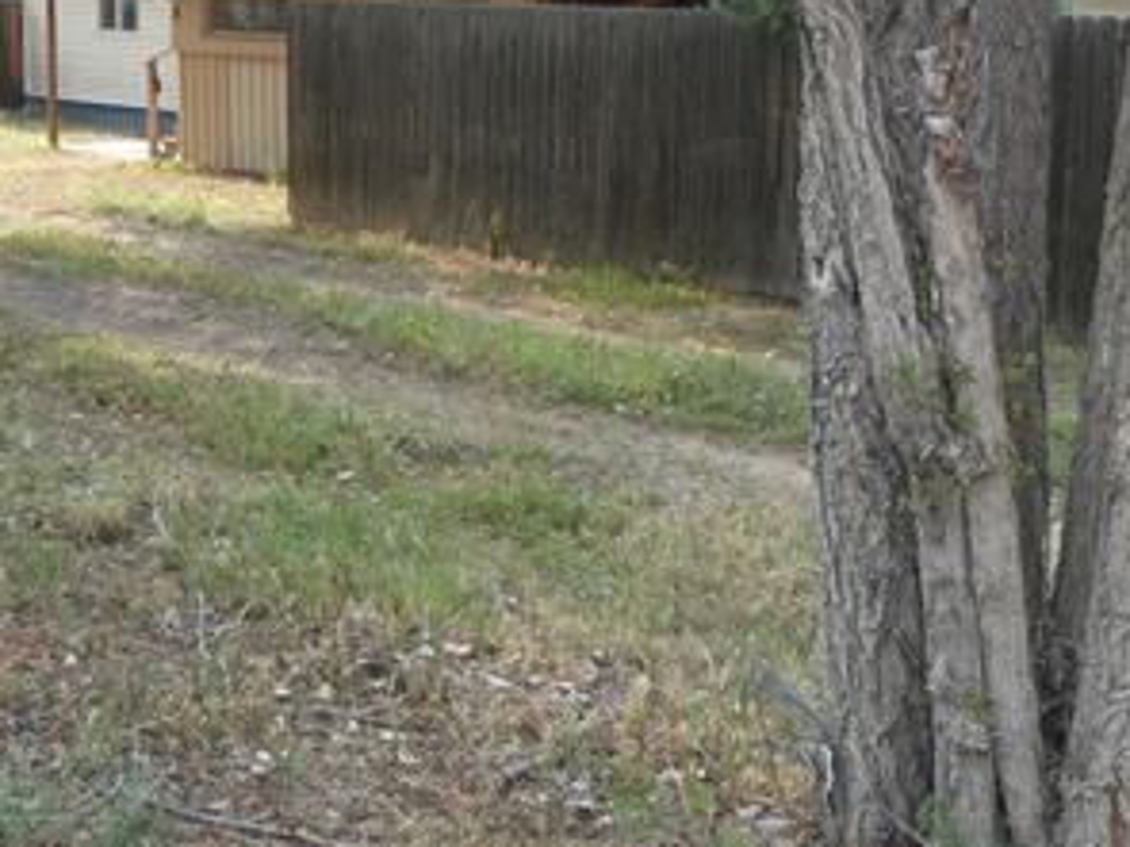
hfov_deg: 36.5
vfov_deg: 27.6
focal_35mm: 52
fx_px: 1697
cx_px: 735
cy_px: 197
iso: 80
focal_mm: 4.3
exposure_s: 1/100
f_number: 3.3
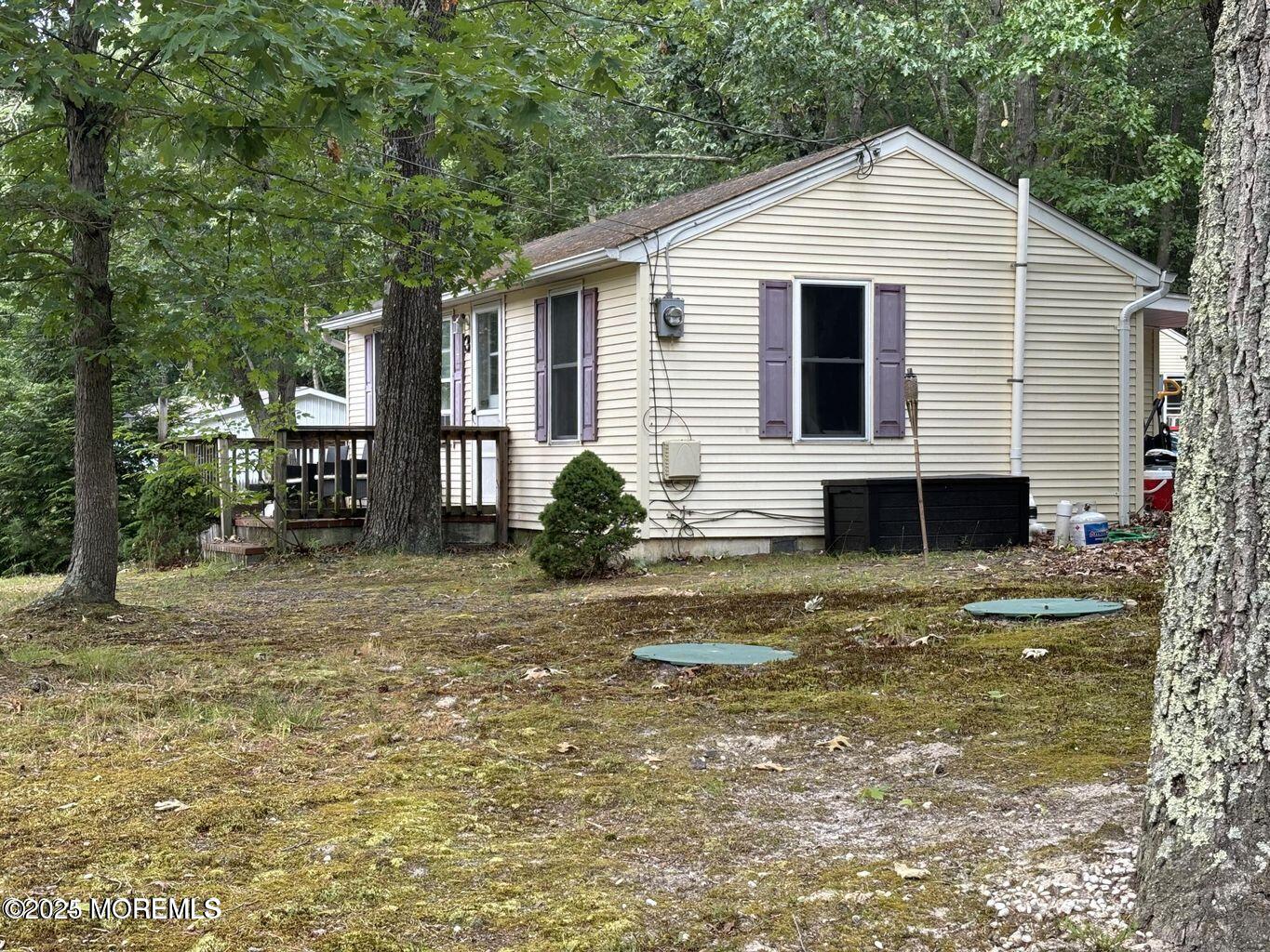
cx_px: 635
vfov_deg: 28.0
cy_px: 476
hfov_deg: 36.8
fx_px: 1908
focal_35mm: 52
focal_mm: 5.96
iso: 25
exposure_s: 1/121
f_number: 1.6
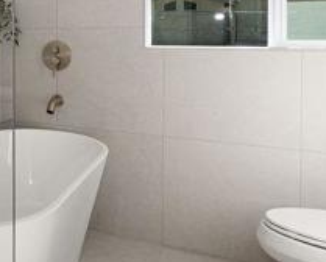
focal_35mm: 43
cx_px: -41
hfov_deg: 35.8
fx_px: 416
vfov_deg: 33.7
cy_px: 42
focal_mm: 15
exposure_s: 1/50
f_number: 6.3
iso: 100
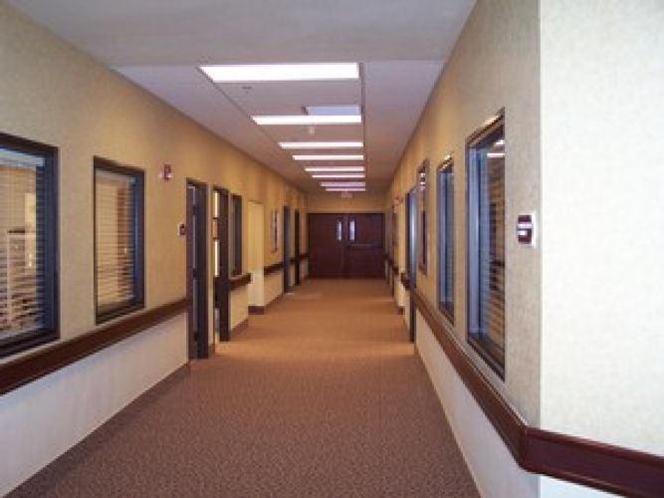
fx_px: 729
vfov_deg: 37.7
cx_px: 332
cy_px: 249
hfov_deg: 49.0
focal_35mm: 38
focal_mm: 6.3
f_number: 2.8
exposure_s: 1/60
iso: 140
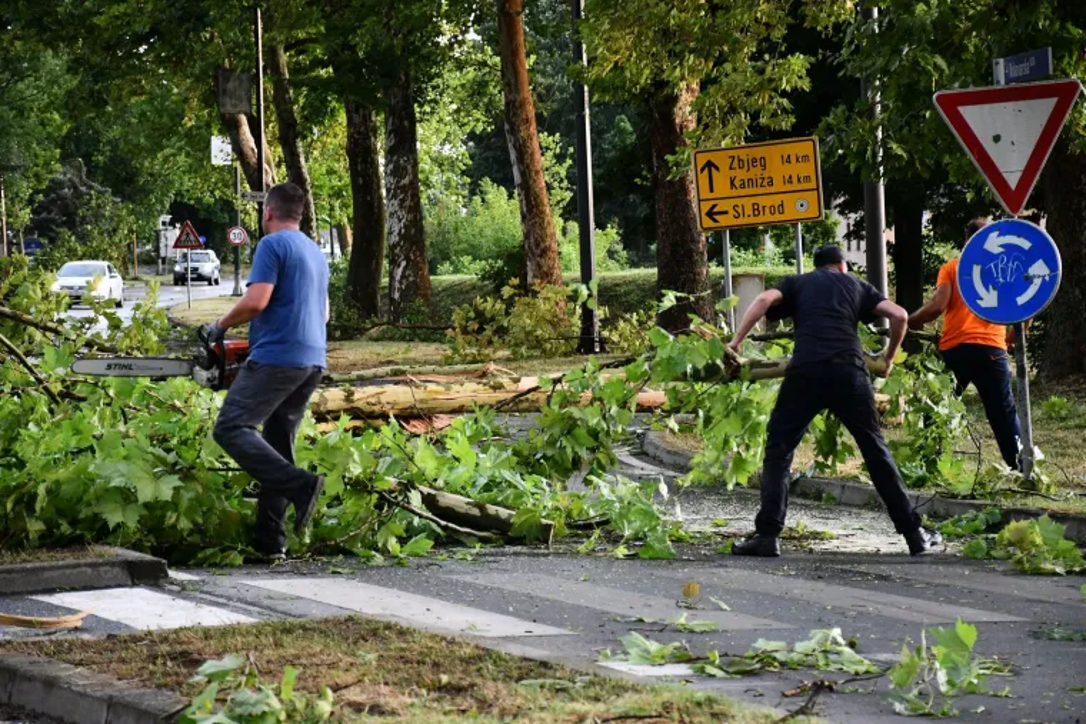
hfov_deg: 15.2
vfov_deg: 10.2
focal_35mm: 135
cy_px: 362
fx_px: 4073
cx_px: 543
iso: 2500
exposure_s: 1/160
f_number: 5.3
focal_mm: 90
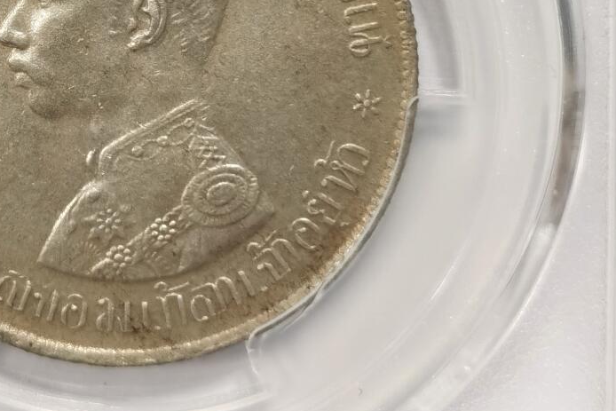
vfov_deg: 9.2
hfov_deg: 14.0
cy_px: -154
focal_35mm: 146
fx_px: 2499
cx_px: 122
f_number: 16
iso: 160
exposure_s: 1/100
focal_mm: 5.56
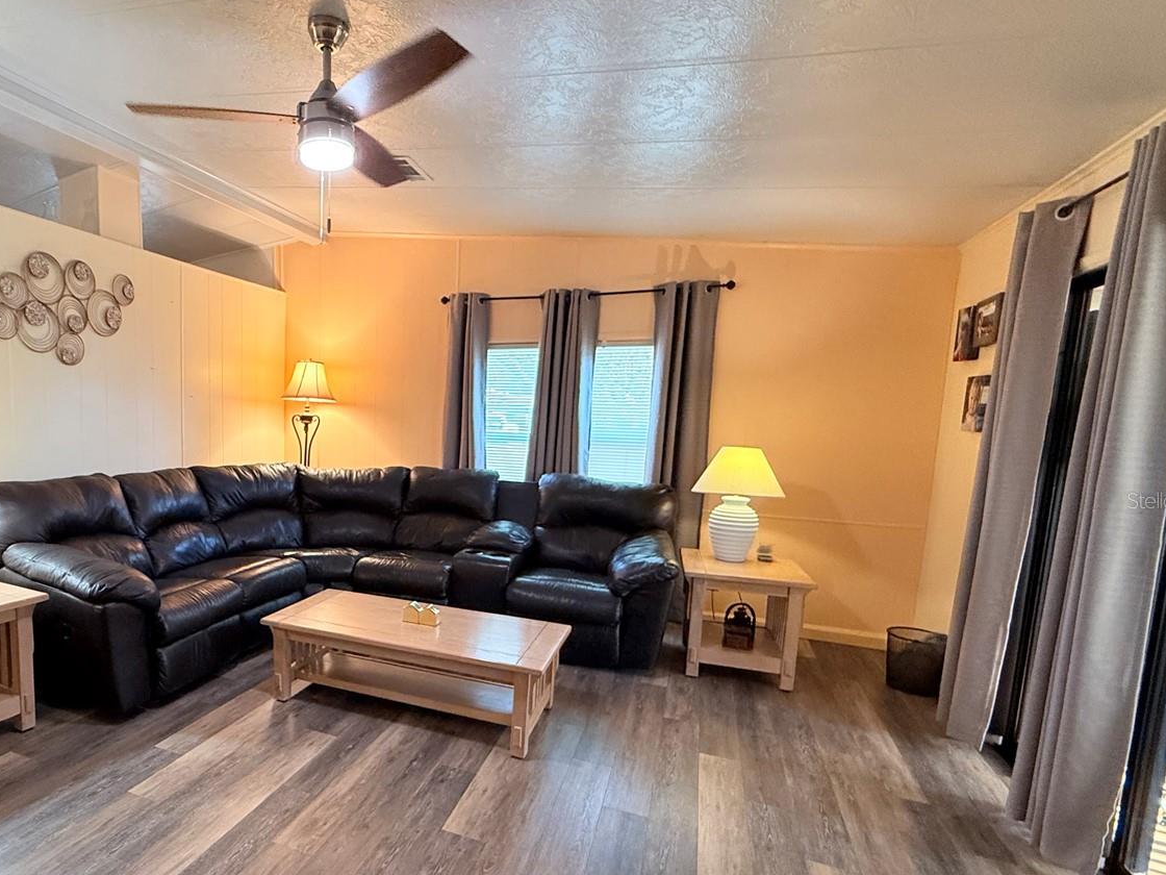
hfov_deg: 79.2
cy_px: 500
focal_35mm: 20
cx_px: 392
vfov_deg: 65.7
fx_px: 674
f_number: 2.2
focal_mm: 2.22
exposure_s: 1/120
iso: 400
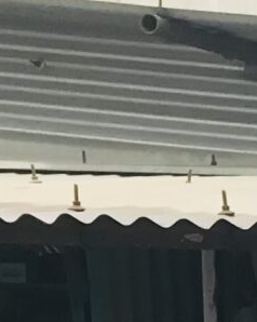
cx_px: 1067
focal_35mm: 235
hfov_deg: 5.6
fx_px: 2237
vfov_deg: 7.6
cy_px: 795
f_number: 1.8
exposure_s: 1/120
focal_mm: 3.99
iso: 25
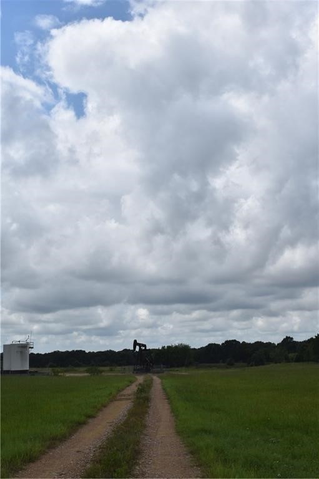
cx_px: 160
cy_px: 240
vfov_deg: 45.0
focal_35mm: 44
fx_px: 579
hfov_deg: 30.8
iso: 100
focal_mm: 29
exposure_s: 1/200
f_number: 14
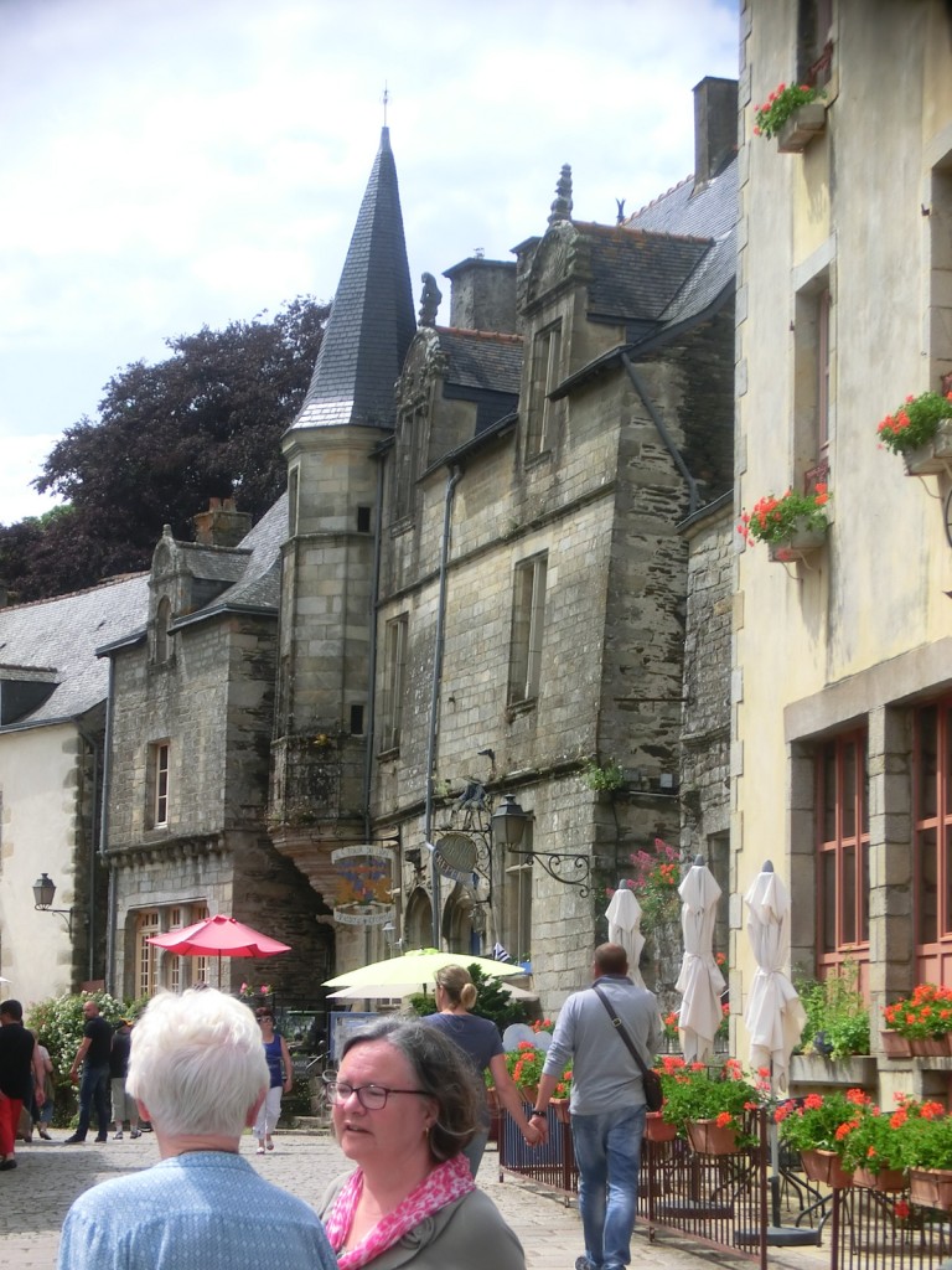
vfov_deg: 20.4
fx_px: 3520
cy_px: 635
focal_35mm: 96
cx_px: 476
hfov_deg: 15.4
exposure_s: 1/500
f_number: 5.3
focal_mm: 17.06
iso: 80
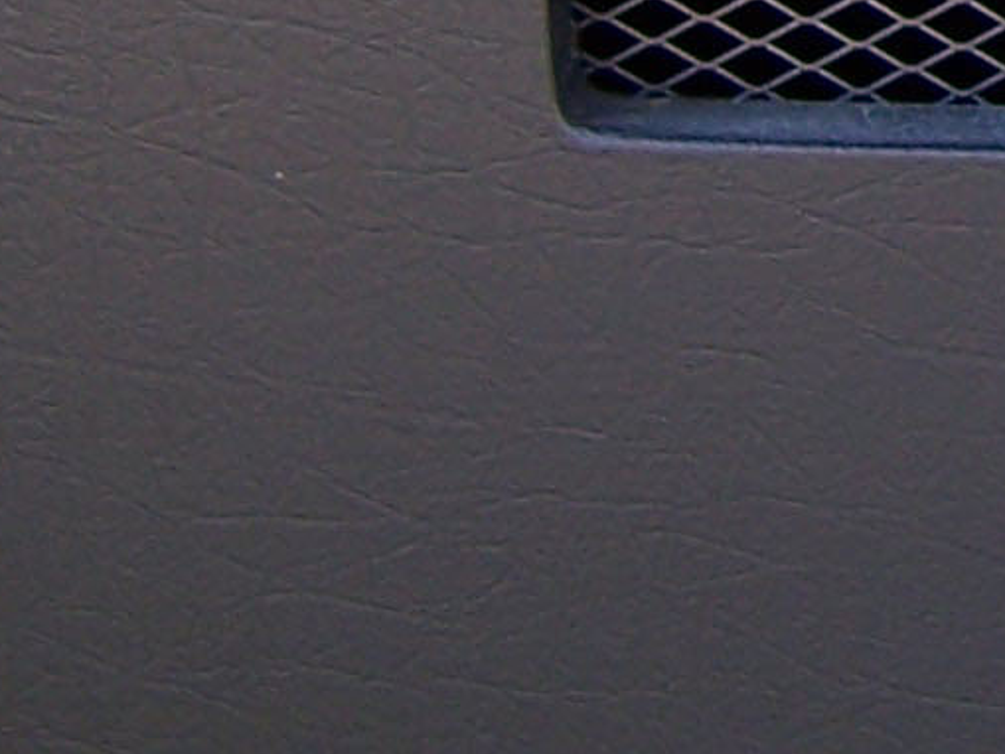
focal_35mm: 172
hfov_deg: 10.4
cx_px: 2103
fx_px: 4995
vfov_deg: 8.1
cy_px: -888
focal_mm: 6.3
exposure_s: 1/45
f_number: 2.8
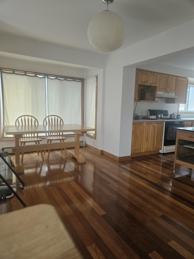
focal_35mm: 23
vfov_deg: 73.9
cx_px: 97
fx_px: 172
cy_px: 130
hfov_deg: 58.9
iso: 400
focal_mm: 5.4
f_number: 1.8
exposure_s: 1/120
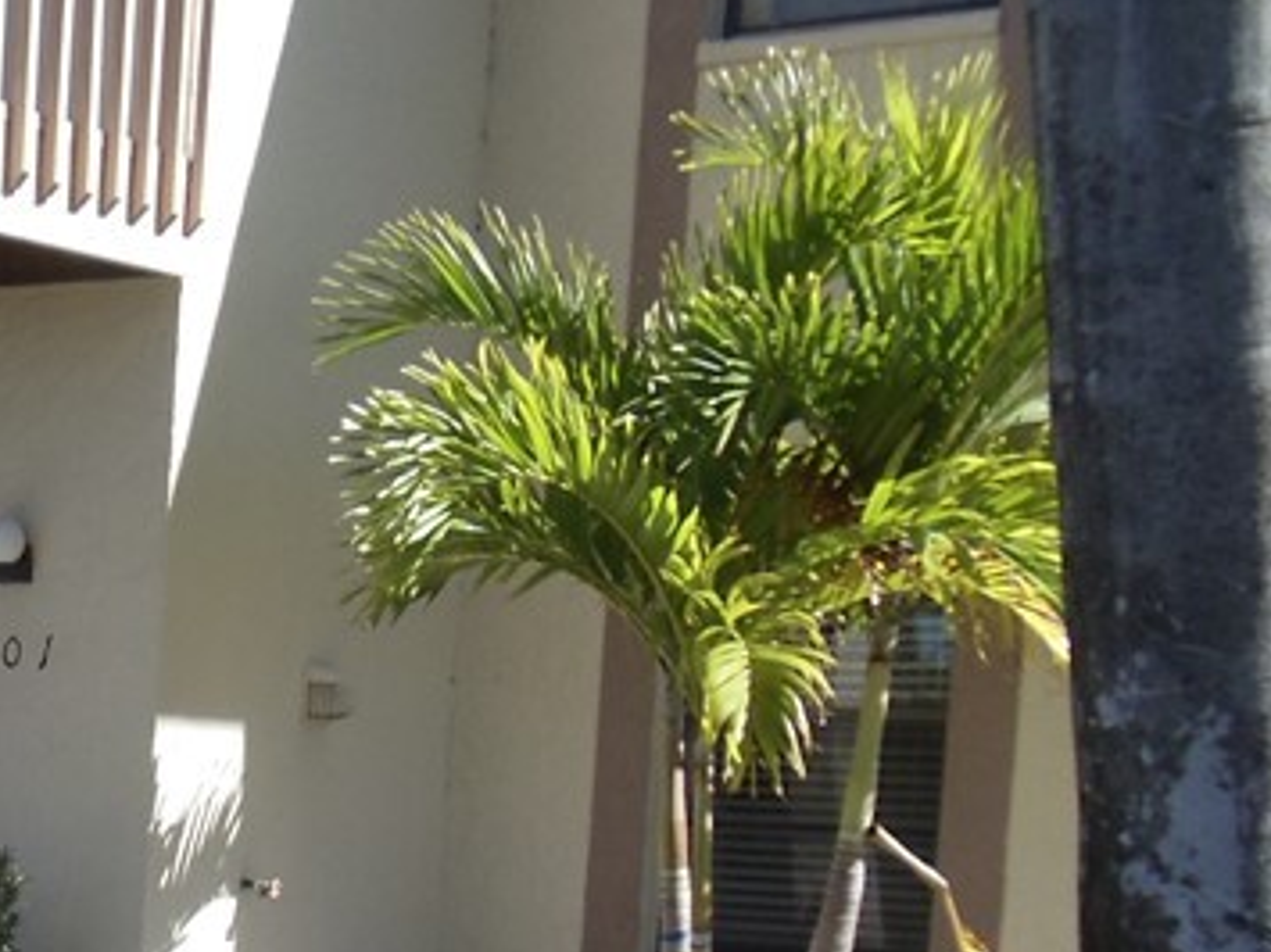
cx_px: -462
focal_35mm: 127
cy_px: 1016
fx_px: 4661
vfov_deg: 11.5
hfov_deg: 14.7
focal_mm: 6
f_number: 7.1
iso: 100
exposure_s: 1/200
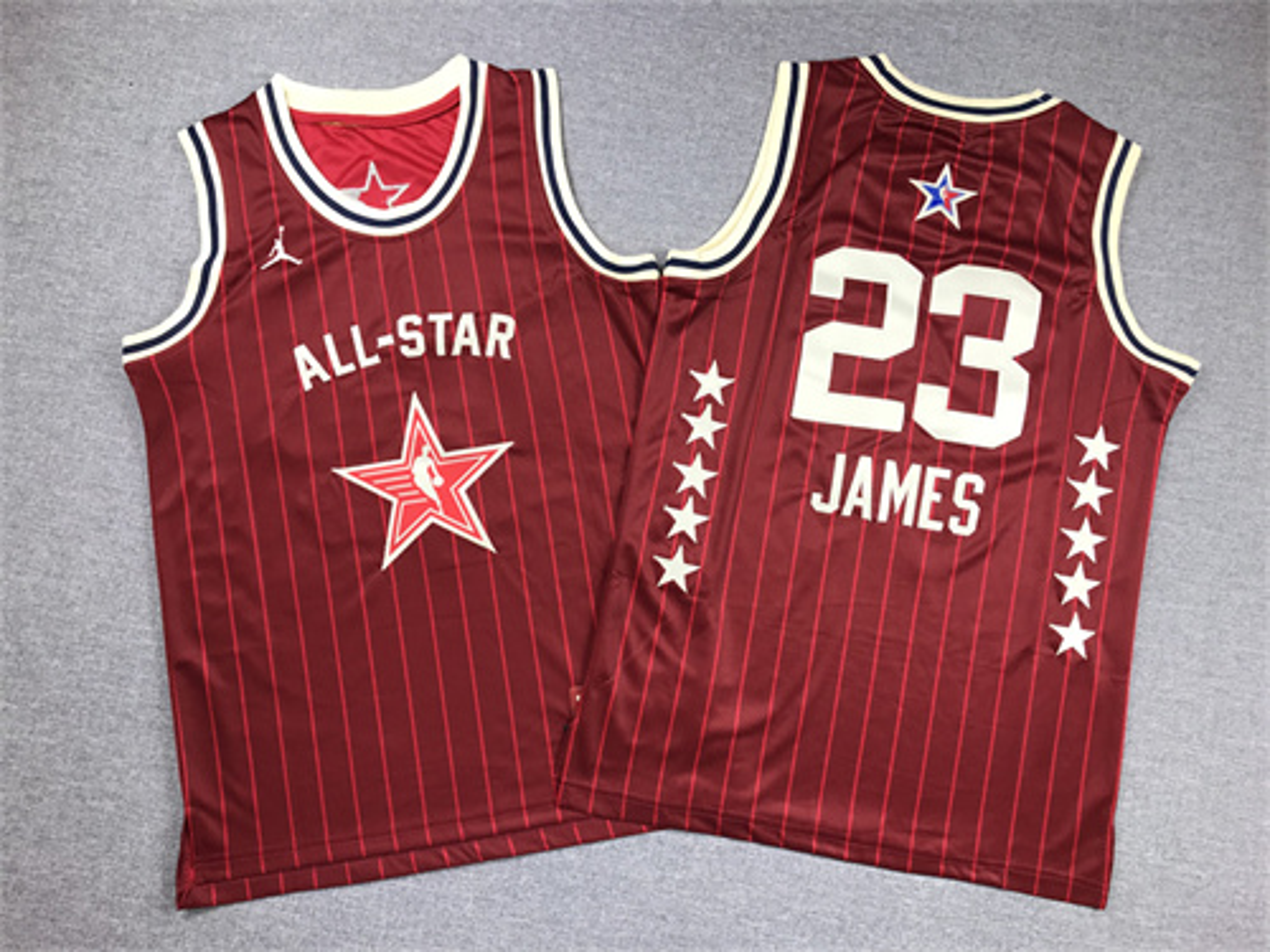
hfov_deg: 63.4
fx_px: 1027
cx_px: 635
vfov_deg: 49.7
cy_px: 476
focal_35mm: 28
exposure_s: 1/50
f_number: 1.8
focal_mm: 3.99
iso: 25
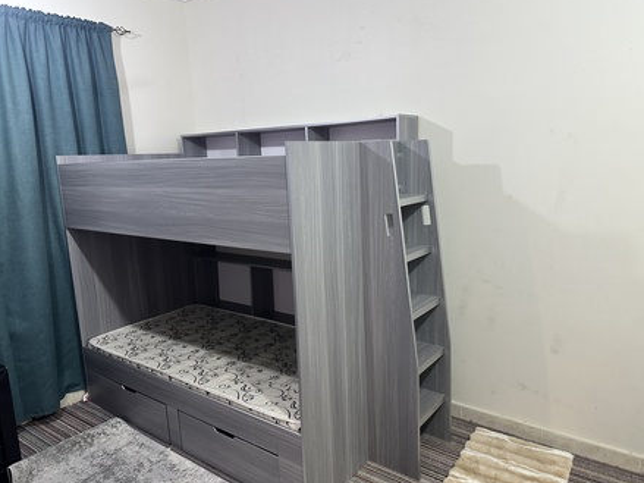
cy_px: 243
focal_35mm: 25
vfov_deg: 54.9
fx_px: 465
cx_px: 334
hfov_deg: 69.4
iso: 320
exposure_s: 1/60
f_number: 1.78
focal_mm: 6.86
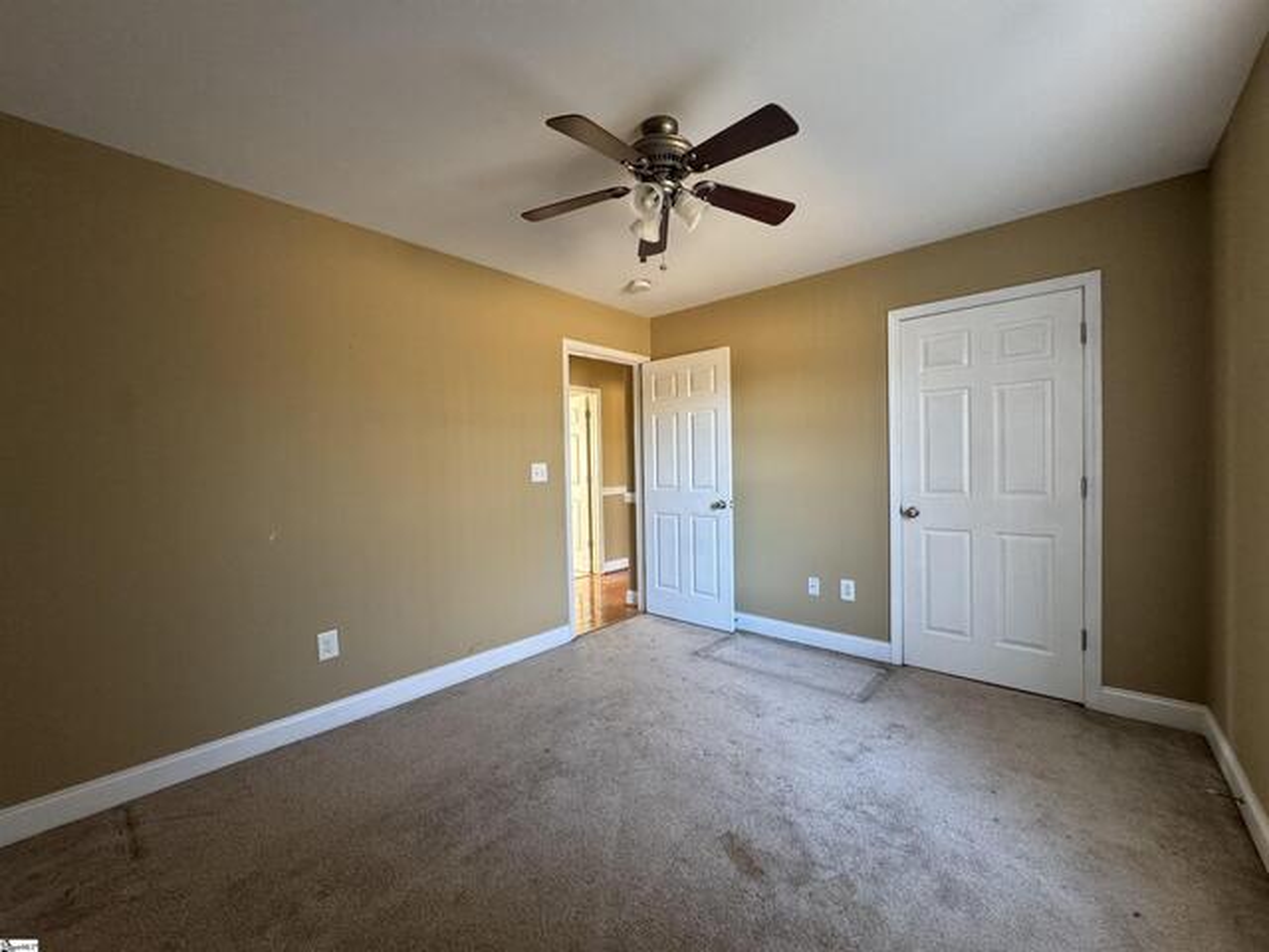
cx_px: 634
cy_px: 476
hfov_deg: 102.1
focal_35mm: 14
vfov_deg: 85.7
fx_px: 513
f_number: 2.2
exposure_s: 1/66
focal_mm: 2.22
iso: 320
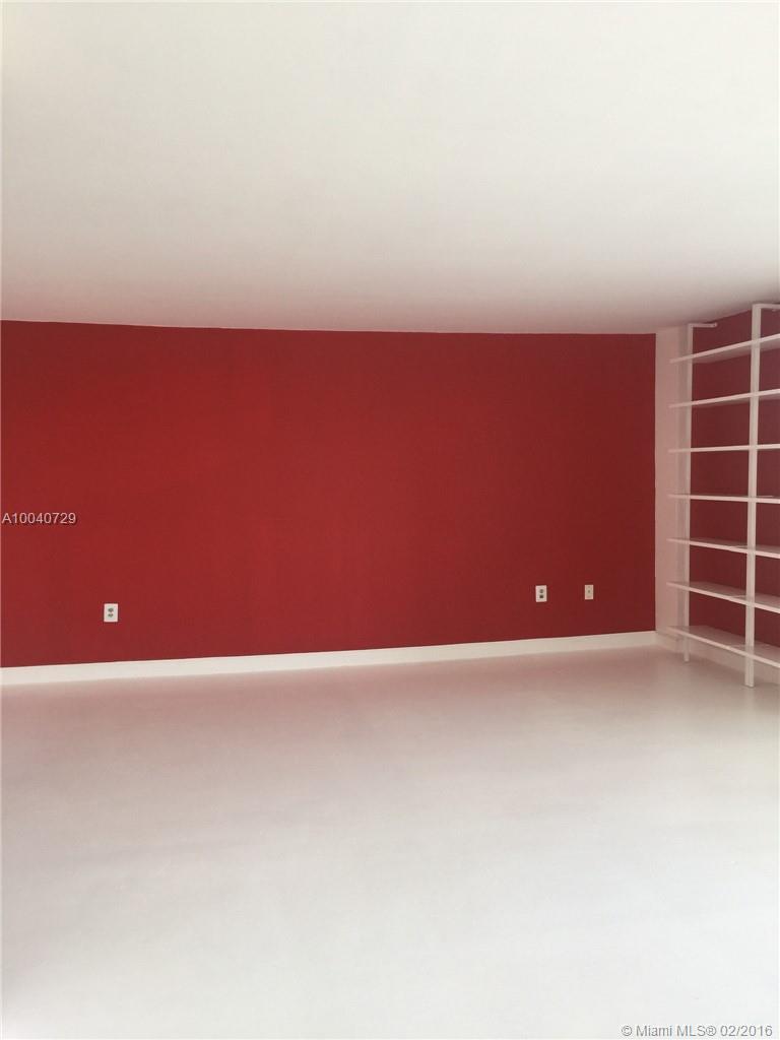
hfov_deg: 48.2
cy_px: 520
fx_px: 871
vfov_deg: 61.7
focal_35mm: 29
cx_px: 390
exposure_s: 1/40
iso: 32
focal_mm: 4.15
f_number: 2.2
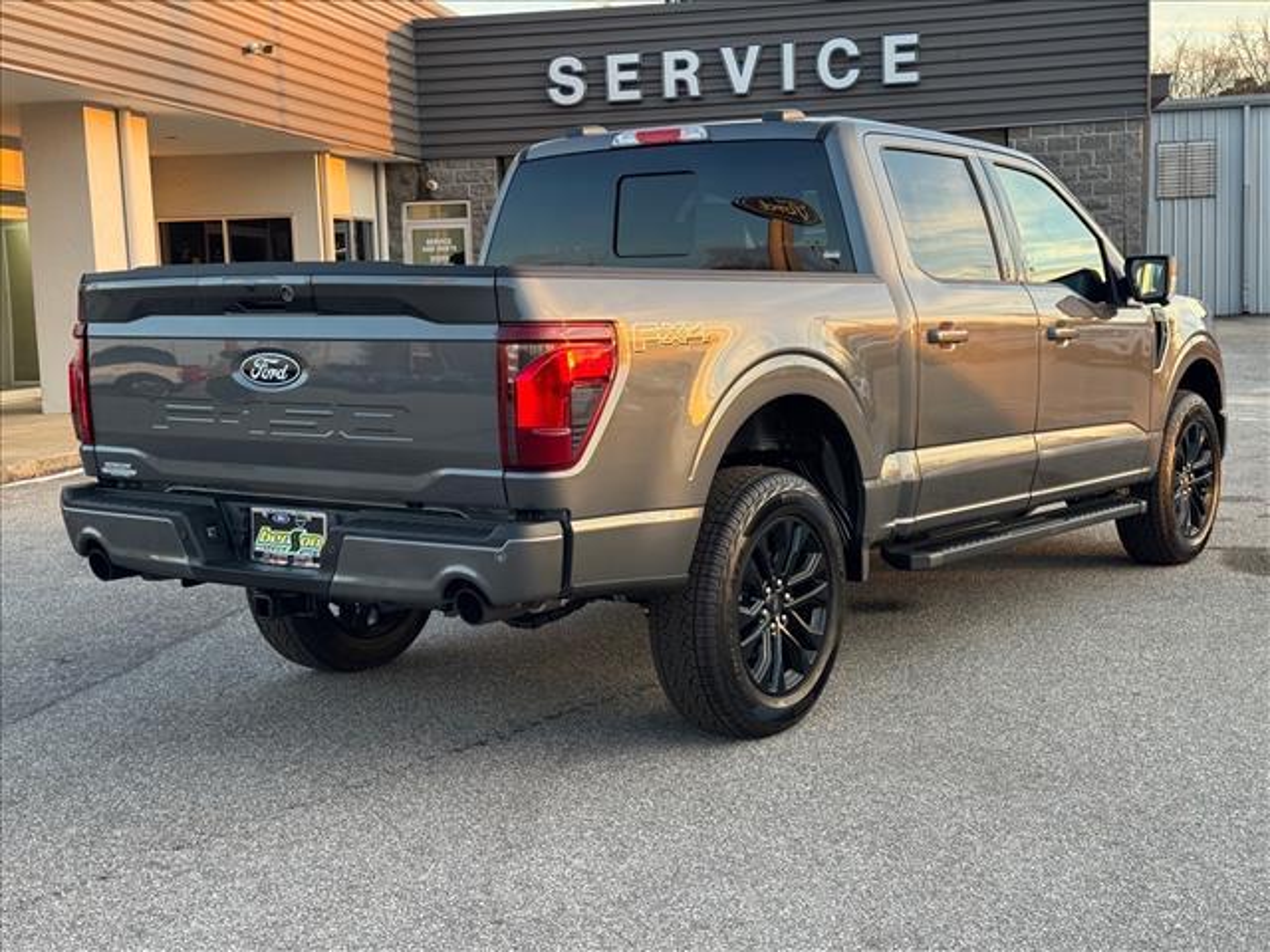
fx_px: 1761
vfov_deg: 30.3
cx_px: 635
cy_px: 476
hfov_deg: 39.7
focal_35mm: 48
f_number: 1.78
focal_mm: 6.76
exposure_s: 1/150
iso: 64
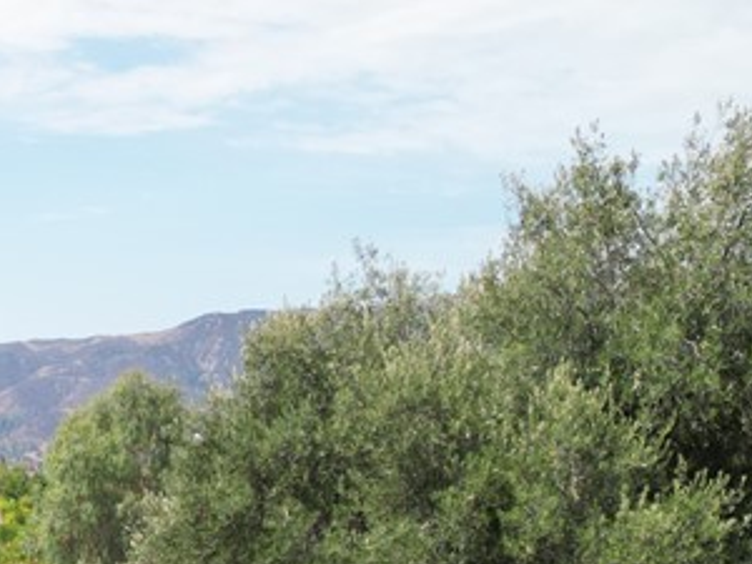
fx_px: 1781
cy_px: 815
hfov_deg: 21.4
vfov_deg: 16.6
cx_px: -243
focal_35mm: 82
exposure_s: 1/1000
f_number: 1.7
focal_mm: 6.72
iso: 130
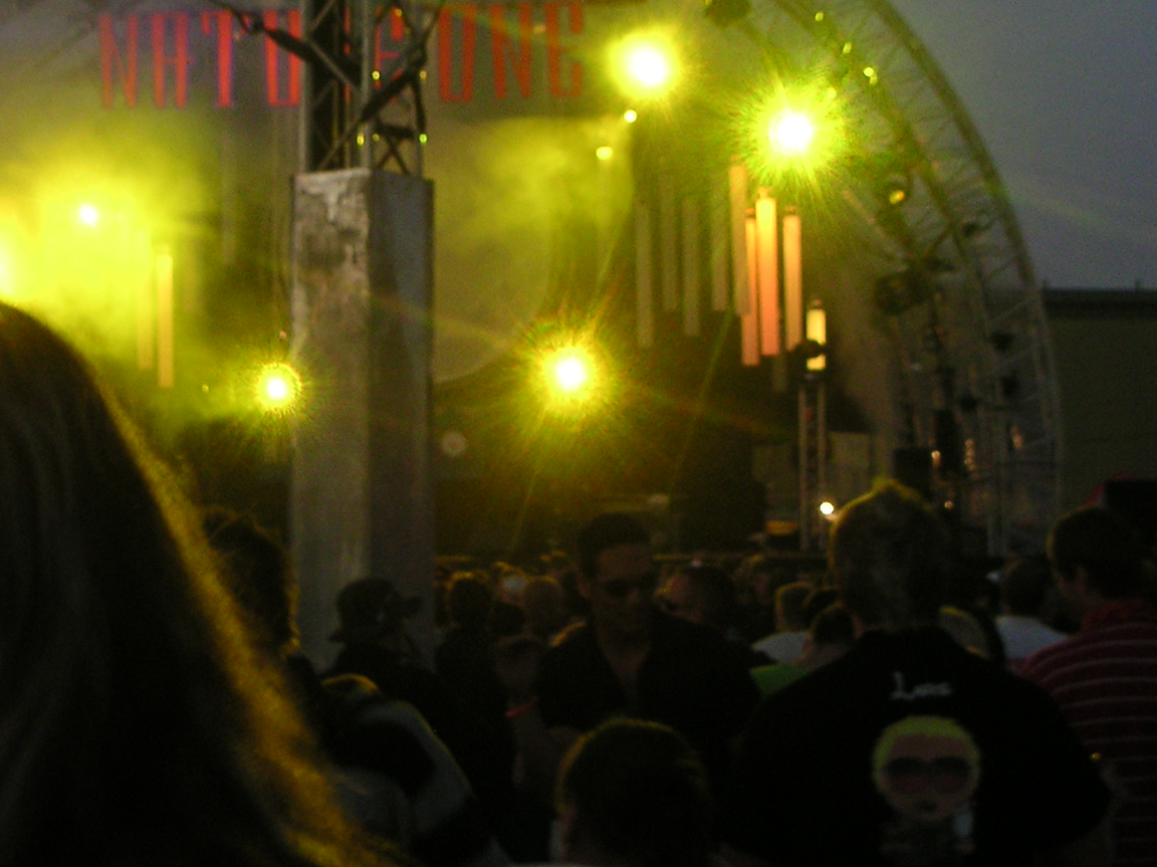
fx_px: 2239
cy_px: 196
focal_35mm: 67
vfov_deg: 21.7
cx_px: 441
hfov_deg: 28.9
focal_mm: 6
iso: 100
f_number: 2.8
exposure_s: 1/20
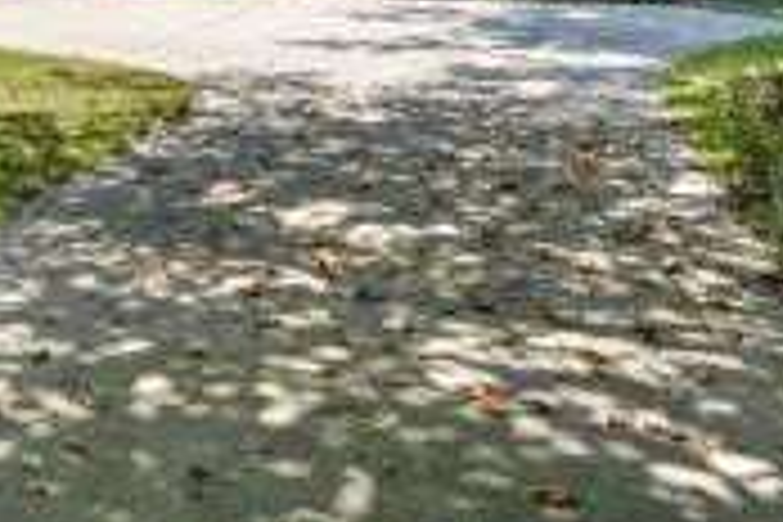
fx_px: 1094
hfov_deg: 34.7
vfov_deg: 24.3
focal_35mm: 50
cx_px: -47
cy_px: -108
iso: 250
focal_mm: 19.5
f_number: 9
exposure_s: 1/30
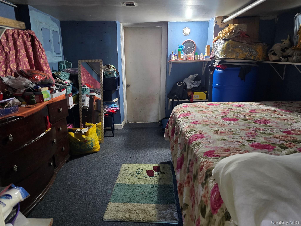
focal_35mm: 23
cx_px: 150
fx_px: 200
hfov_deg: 73.9
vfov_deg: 58.9
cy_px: 113
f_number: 1.7
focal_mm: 6.3
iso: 800
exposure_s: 1/60
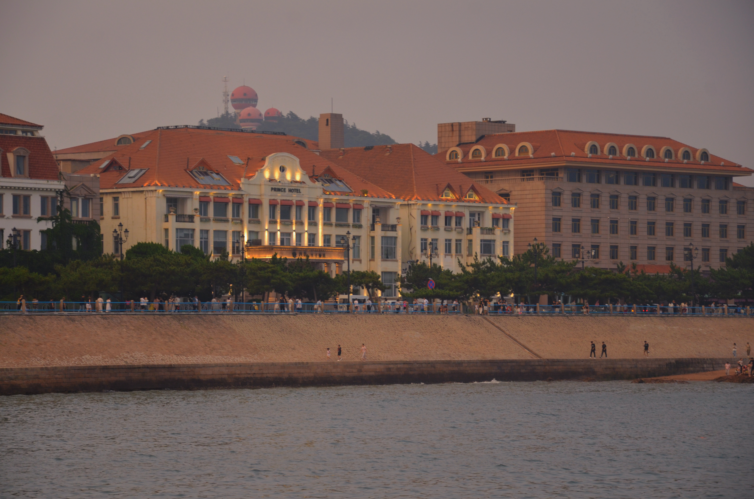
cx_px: 377
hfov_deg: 16.1
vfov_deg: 10.7
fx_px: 2665
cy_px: 250
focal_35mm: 128
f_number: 5.6
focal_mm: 85
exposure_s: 1/60
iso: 500
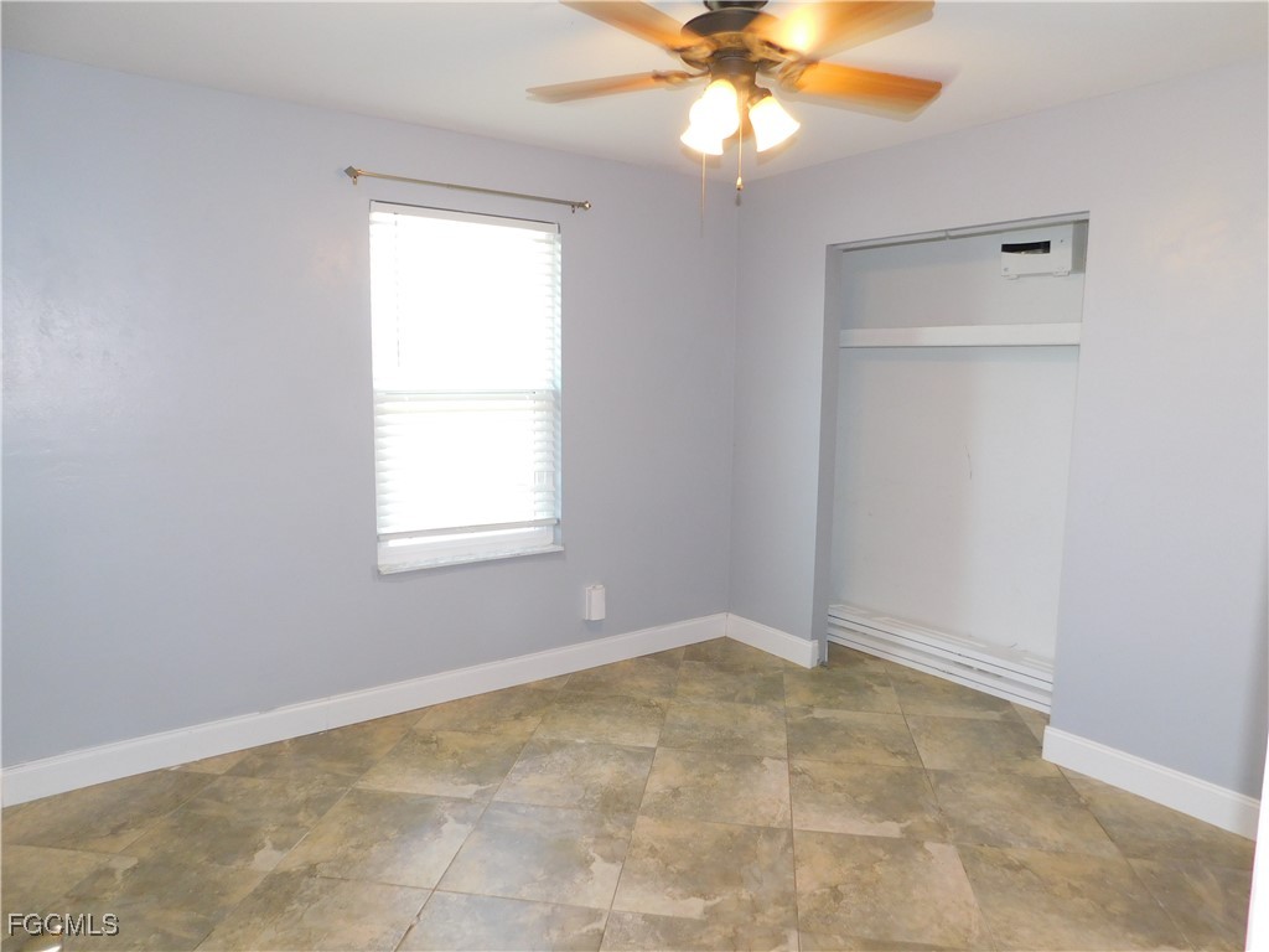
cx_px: 634
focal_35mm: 23
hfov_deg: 73.9
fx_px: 843
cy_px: 476
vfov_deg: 58.9
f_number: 3
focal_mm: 4
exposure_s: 1/30
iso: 200
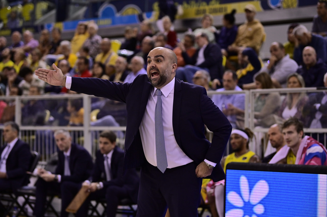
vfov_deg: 13.0
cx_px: 164
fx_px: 953
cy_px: 108
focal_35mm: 105
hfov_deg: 19.5
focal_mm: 105
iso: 1250
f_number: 2.8
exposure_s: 1/1000
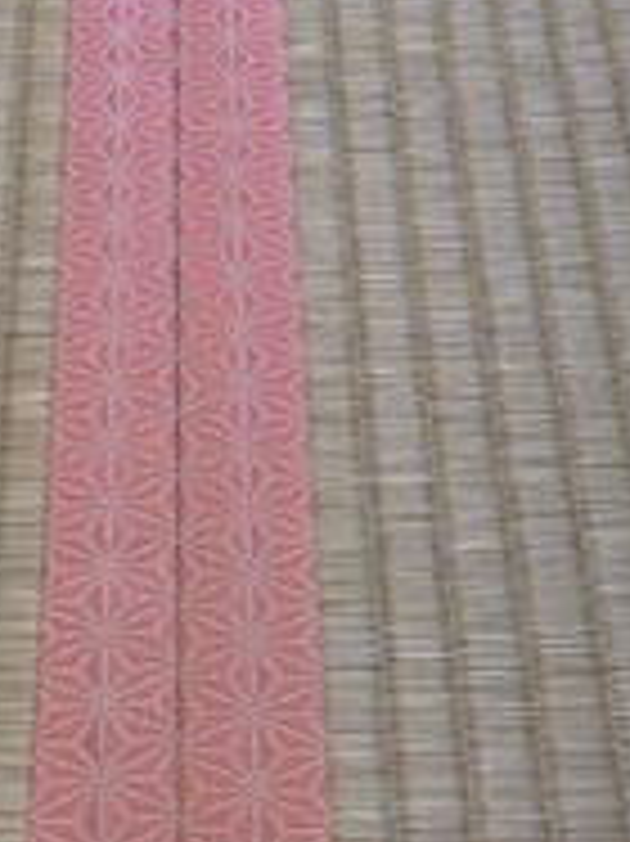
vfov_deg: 28.1
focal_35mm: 68
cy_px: 648
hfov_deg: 21.4
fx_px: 1652
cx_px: 173
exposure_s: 1/24
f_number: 1.89
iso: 112
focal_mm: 5.43
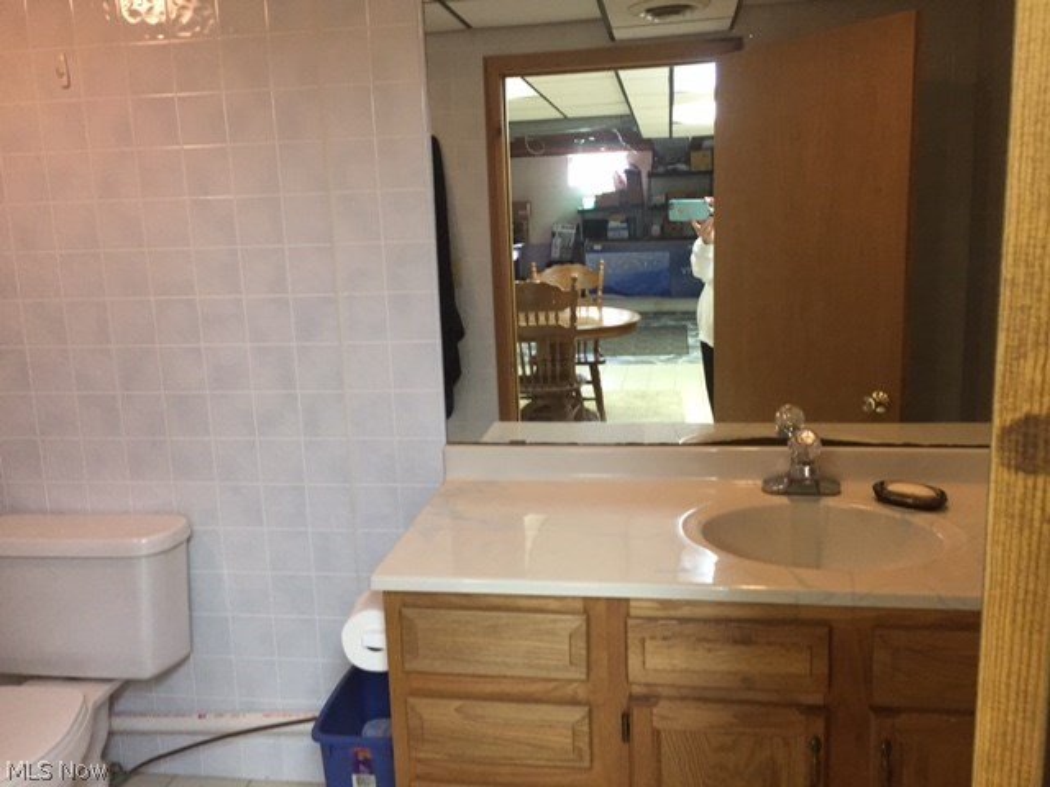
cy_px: 394
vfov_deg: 48.2
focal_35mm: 29
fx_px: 880
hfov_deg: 61.7
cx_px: 525
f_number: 2.2
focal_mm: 4.15
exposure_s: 1/30
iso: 250
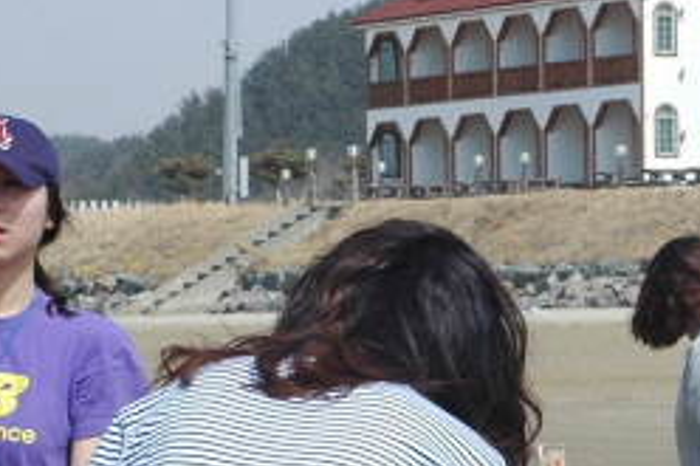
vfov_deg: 4.5
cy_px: 390
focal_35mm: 302
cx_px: 1208
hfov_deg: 6.7
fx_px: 5868
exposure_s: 1/320
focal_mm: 50
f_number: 10
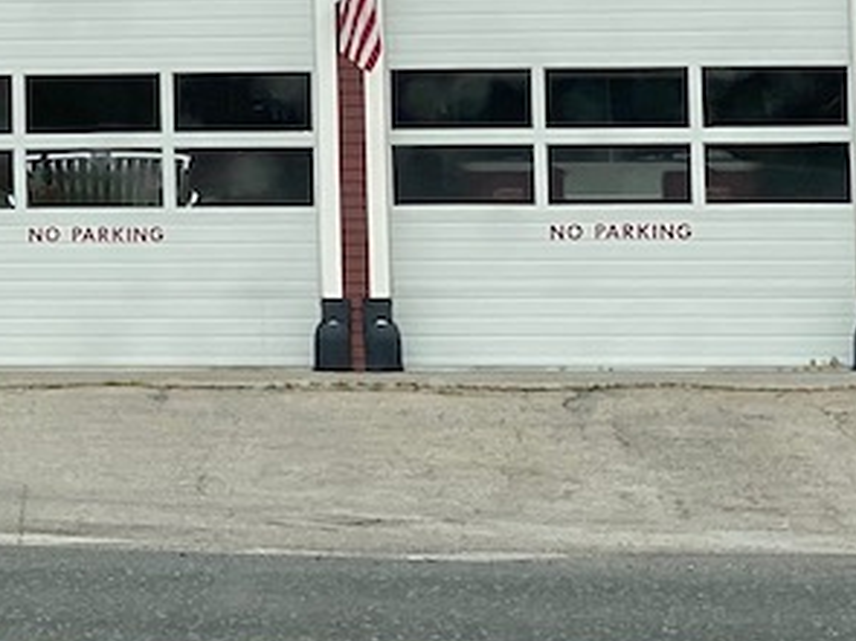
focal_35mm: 226
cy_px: -165
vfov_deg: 6.5
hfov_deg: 8.5
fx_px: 5586
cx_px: -598
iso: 20
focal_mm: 6
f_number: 2
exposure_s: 1/189
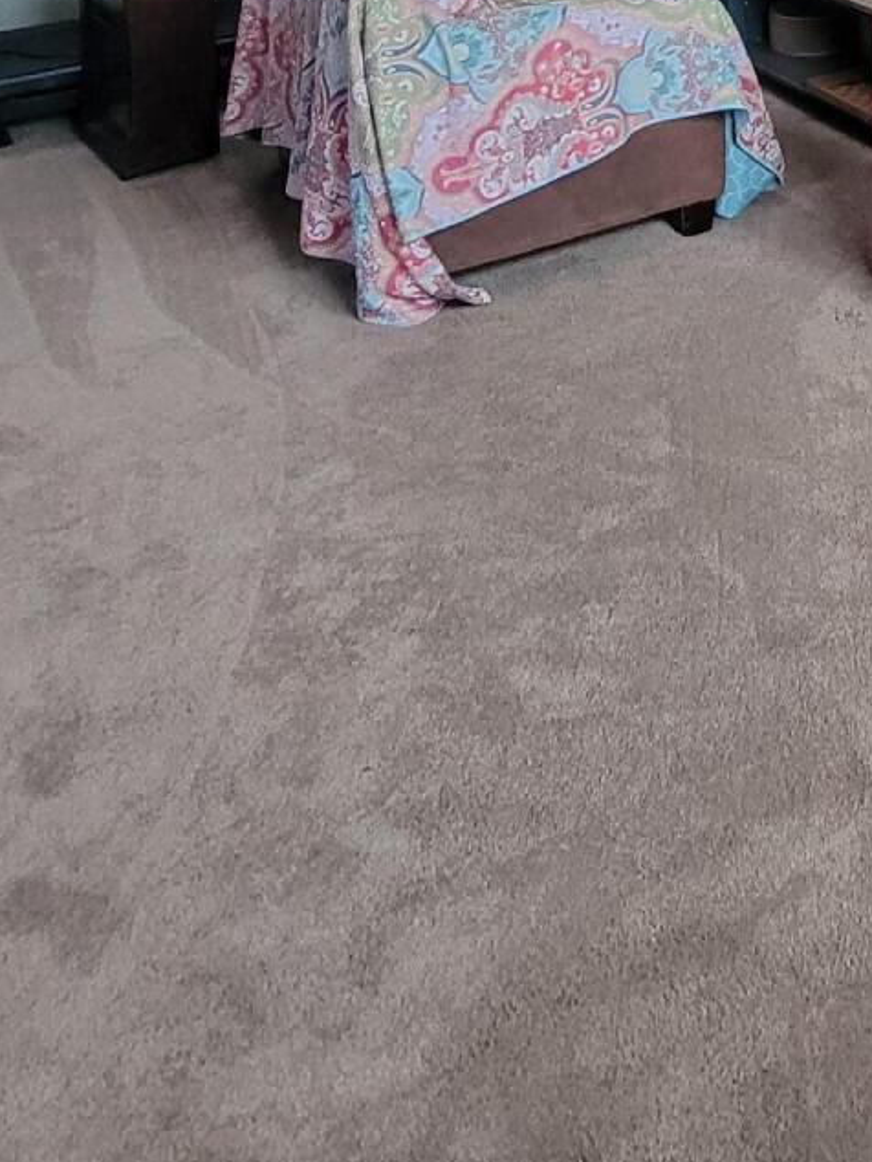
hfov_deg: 30.4
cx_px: 1022
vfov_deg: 32.5
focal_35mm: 41
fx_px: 1376
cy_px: -394
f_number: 2.2
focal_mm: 2.2
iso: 500
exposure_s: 1/30
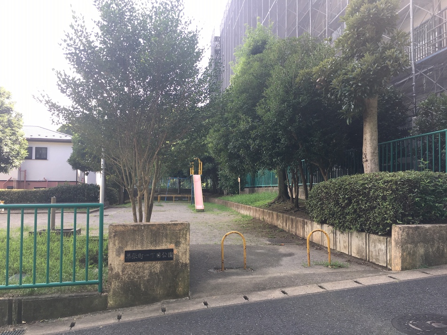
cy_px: 168
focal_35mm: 29
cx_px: 224
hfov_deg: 61.7
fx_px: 374
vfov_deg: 48.2
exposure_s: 1/125
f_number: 2.2
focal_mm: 4.15
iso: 25
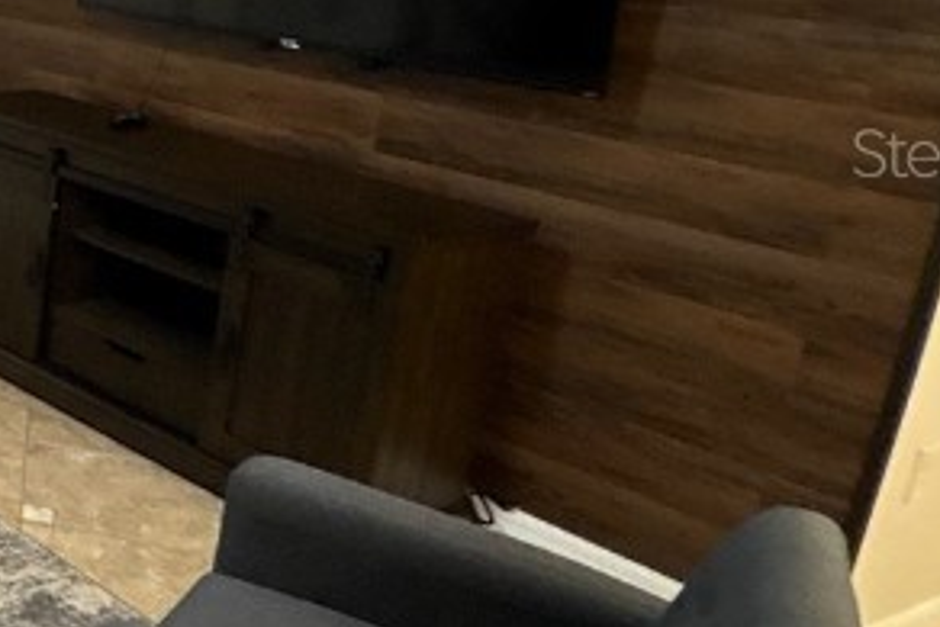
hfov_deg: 26.8
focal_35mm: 51
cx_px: -493
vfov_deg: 26.2
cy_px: 151
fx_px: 1332
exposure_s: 1/60
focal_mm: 2.22
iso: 500
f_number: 2.2
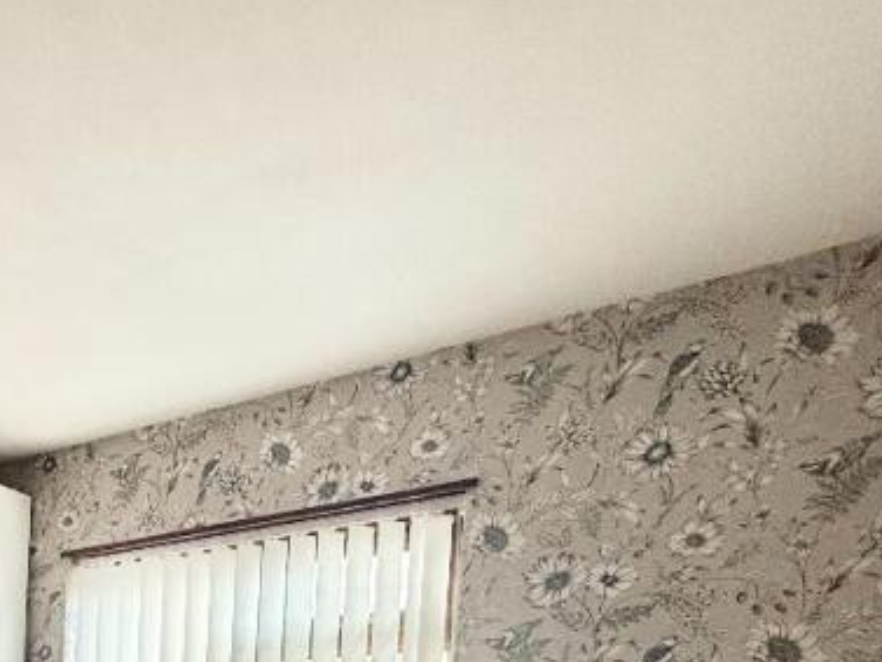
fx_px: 969
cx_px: -133
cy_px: 849
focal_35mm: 38
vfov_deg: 30.3
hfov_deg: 38.5
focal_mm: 2.22
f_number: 2.2
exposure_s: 1/99
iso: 200
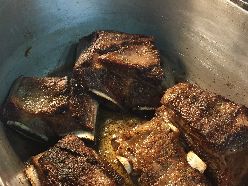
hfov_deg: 42.1
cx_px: 129
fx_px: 322
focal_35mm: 45
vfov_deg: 31.9
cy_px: 129
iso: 200
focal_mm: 4.15
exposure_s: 1/30
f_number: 2.2
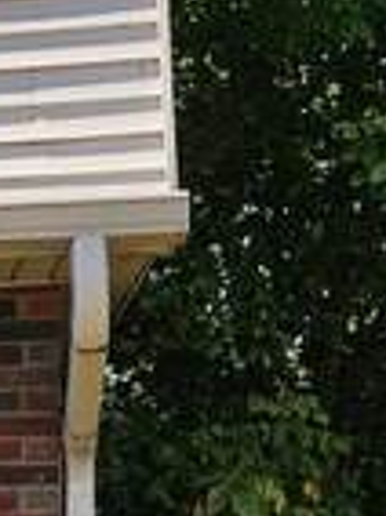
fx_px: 2326
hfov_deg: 8.5
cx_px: -601
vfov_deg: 12.4
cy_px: 610
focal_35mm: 156
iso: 10
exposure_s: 1/501
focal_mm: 6.3
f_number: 1.7
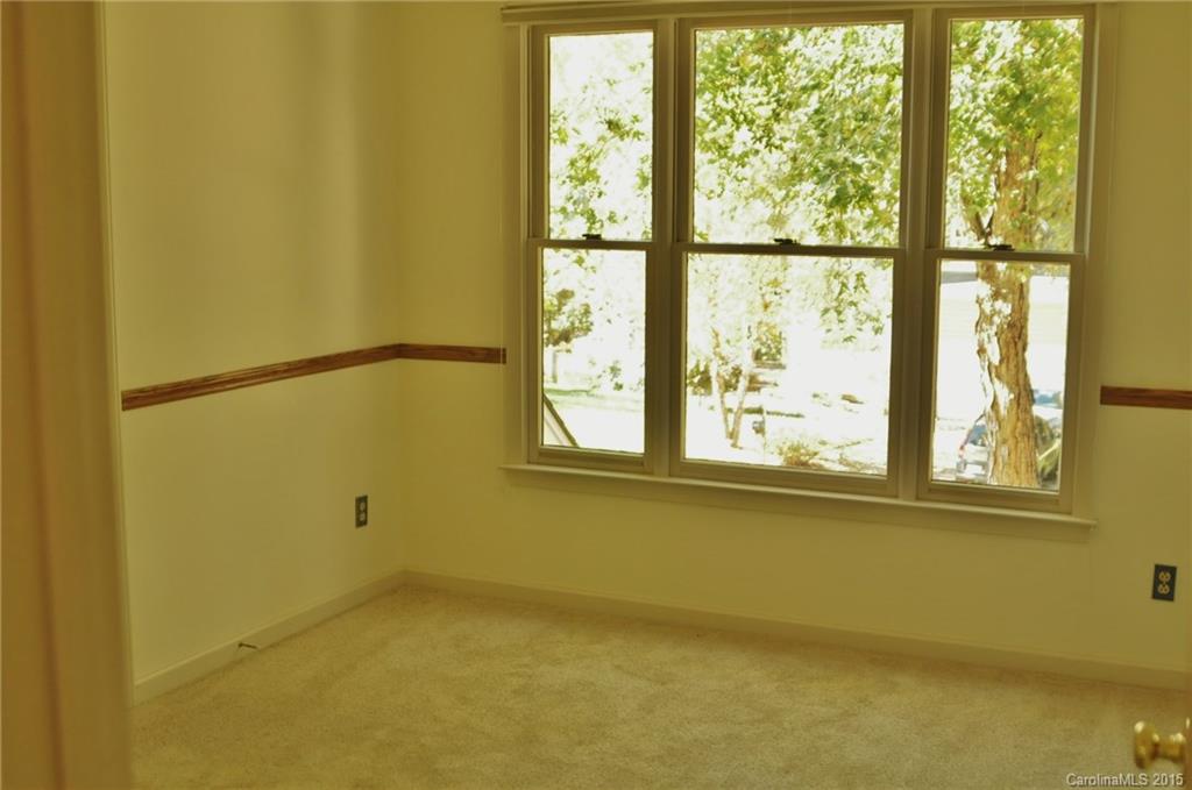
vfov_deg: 31.8
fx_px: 1388
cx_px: 596
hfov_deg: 46.5
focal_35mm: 42
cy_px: 395
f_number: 2.8
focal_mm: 28
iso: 800
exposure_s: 1/160
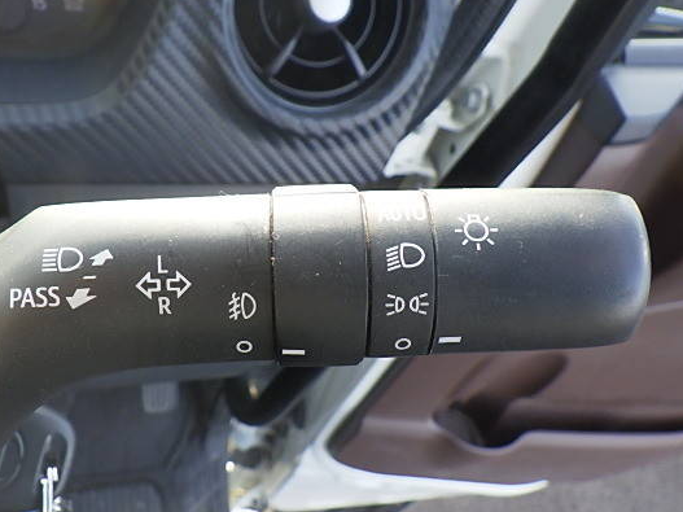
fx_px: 671
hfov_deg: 53.7
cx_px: 283
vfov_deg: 41.7
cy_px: 285
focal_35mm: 34
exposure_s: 1/60
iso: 250
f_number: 3.5
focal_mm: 5
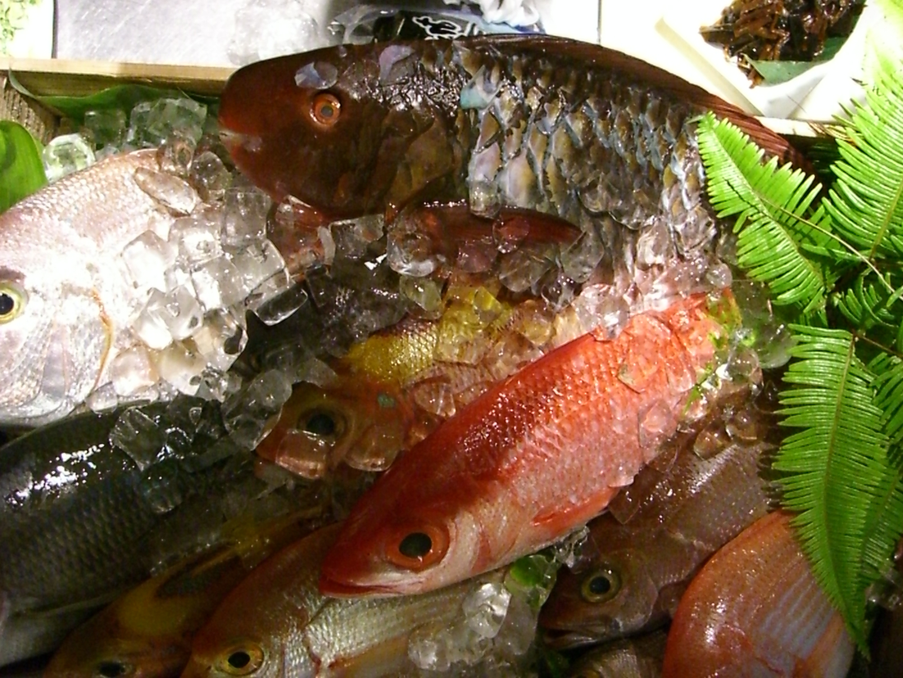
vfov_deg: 37.7
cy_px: 339
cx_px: 452
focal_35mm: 38
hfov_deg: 49.0
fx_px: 991
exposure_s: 1/60
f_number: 2.7
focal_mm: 6.2
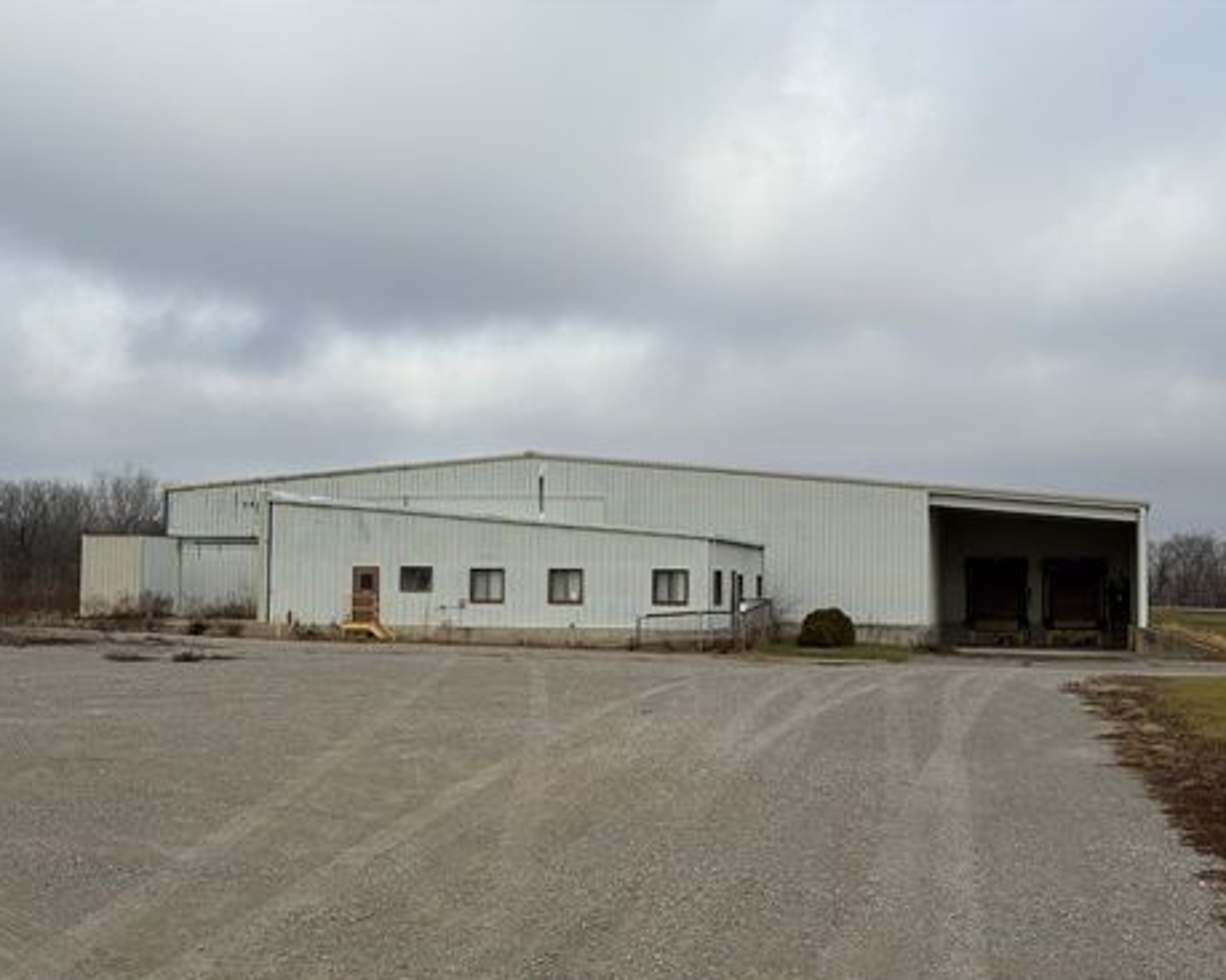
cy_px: 490
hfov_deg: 36.7
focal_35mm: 51
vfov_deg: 29.7
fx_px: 1850
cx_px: 614
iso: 64
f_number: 1.78
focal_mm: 6.76
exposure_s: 1/4878
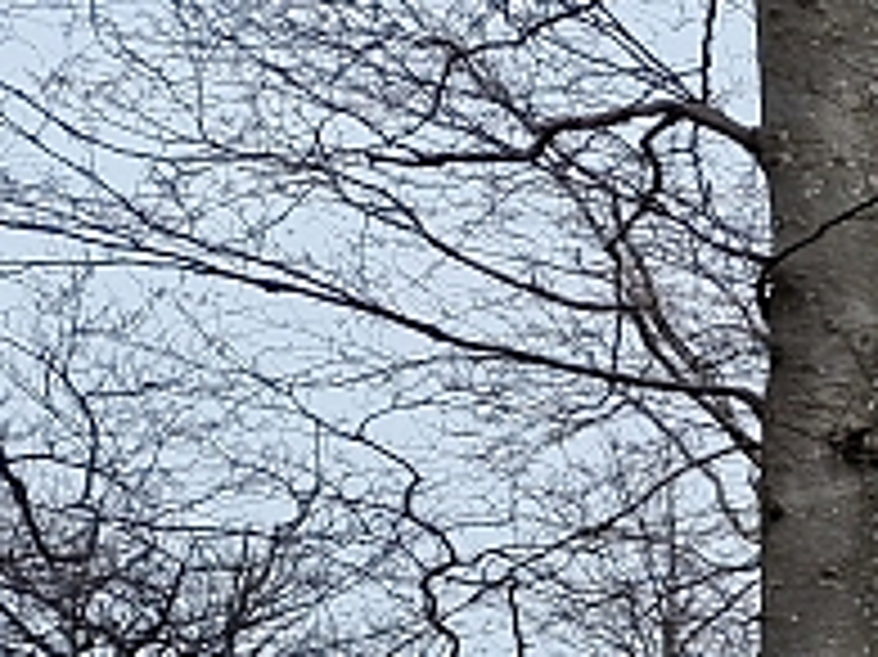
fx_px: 2991
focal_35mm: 118
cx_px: 2134
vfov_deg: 11.7
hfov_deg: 12.7
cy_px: 1130
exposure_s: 1/1264
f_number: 1.8
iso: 50
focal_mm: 6.4
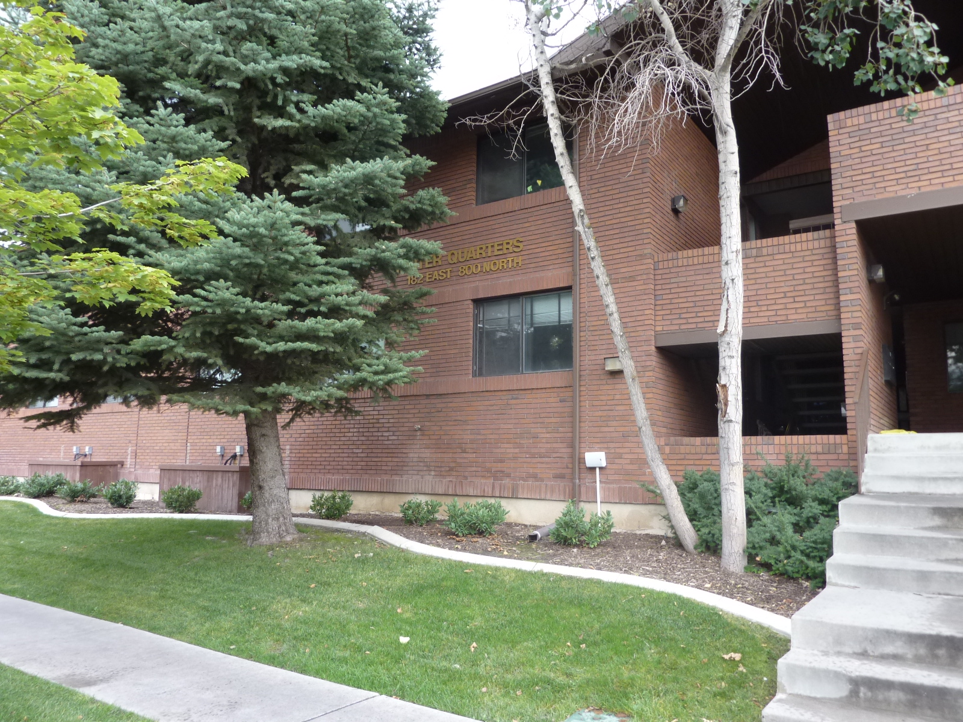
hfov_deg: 69.4
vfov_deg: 54.9
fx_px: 695
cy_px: 361
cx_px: 482
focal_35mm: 25
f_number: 3.3
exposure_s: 1/30
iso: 160
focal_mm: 4.1
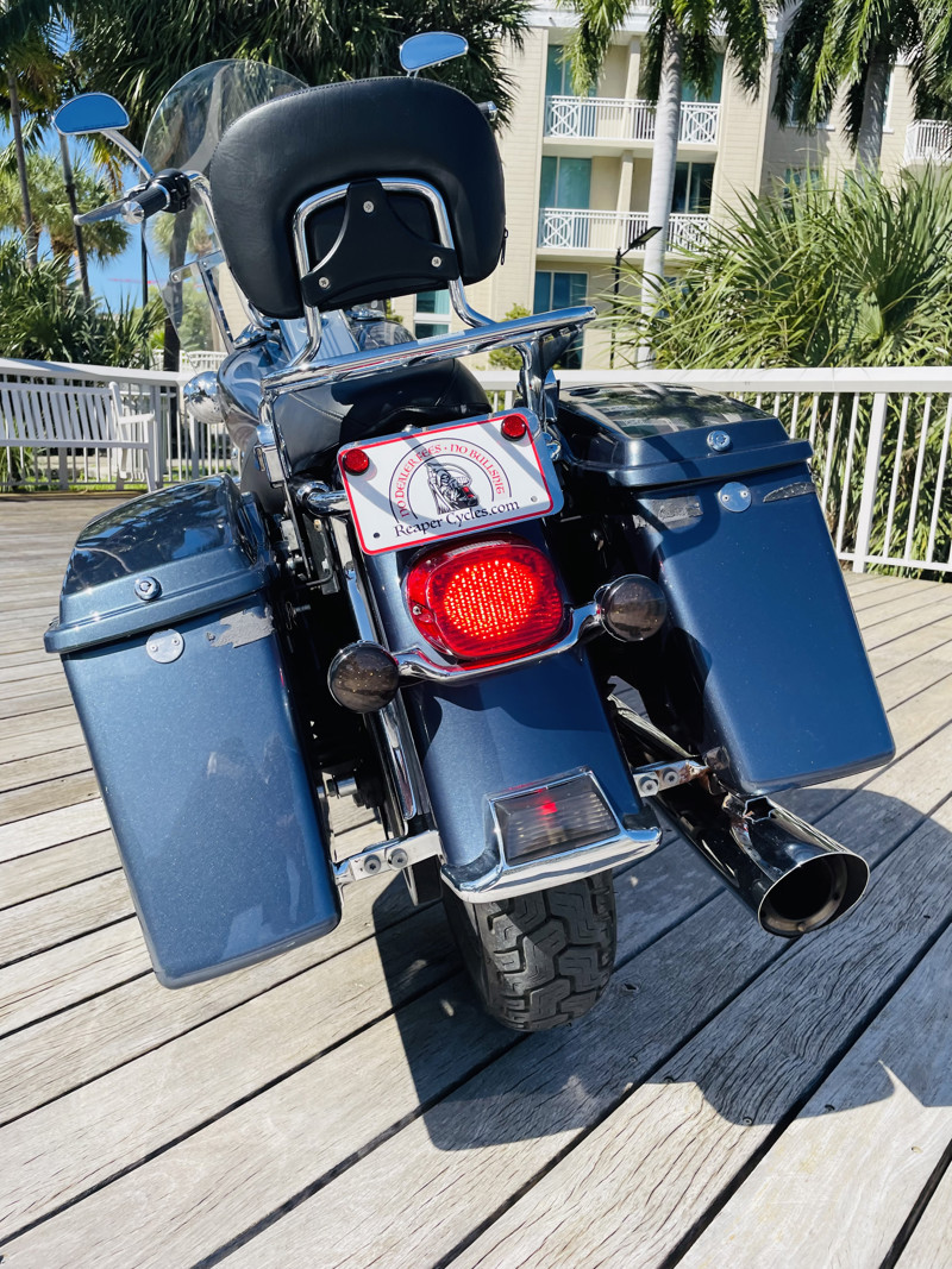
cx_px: 476
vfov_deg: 67.3
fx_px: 954
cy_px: 634
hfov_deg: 53.1
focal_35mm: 26
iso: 32
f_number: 1.6
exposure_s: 1/2053
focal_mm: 4.2
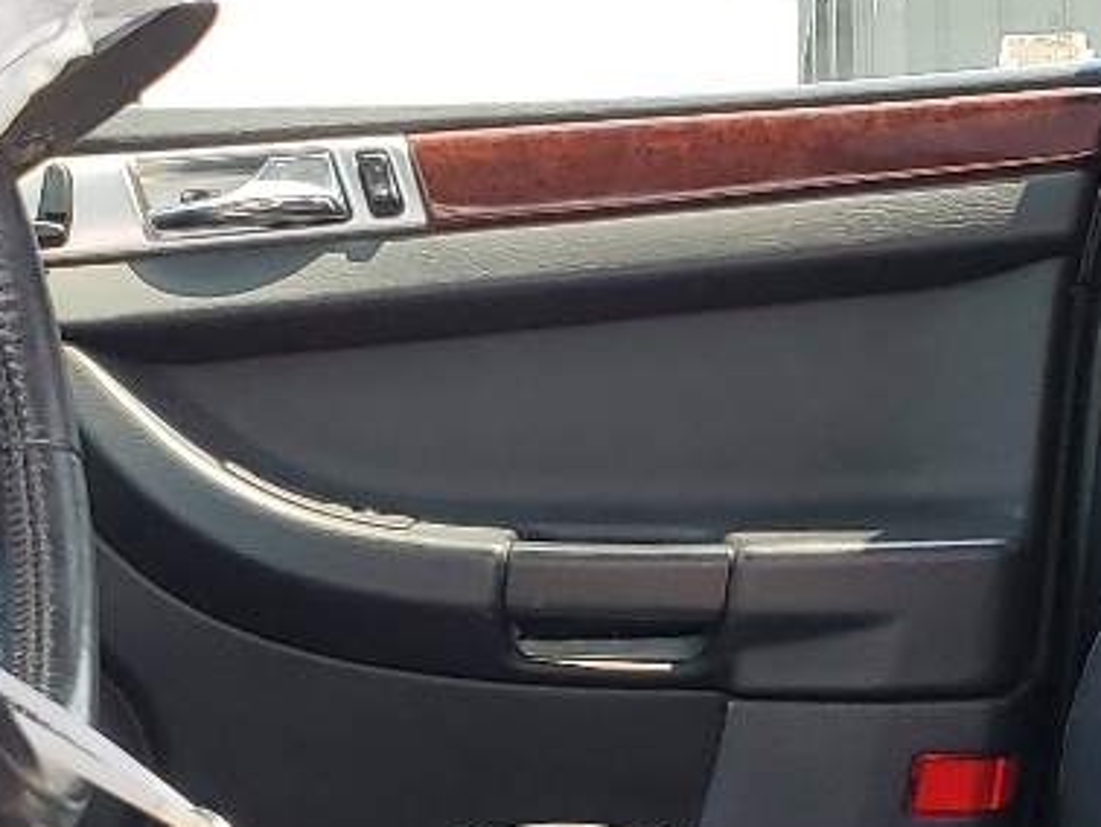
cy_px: 795
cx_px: 632
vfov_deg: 13.3
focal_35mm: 110
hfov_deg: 17.9
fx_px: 3501
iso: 50
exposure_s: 1/417
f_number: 1.5
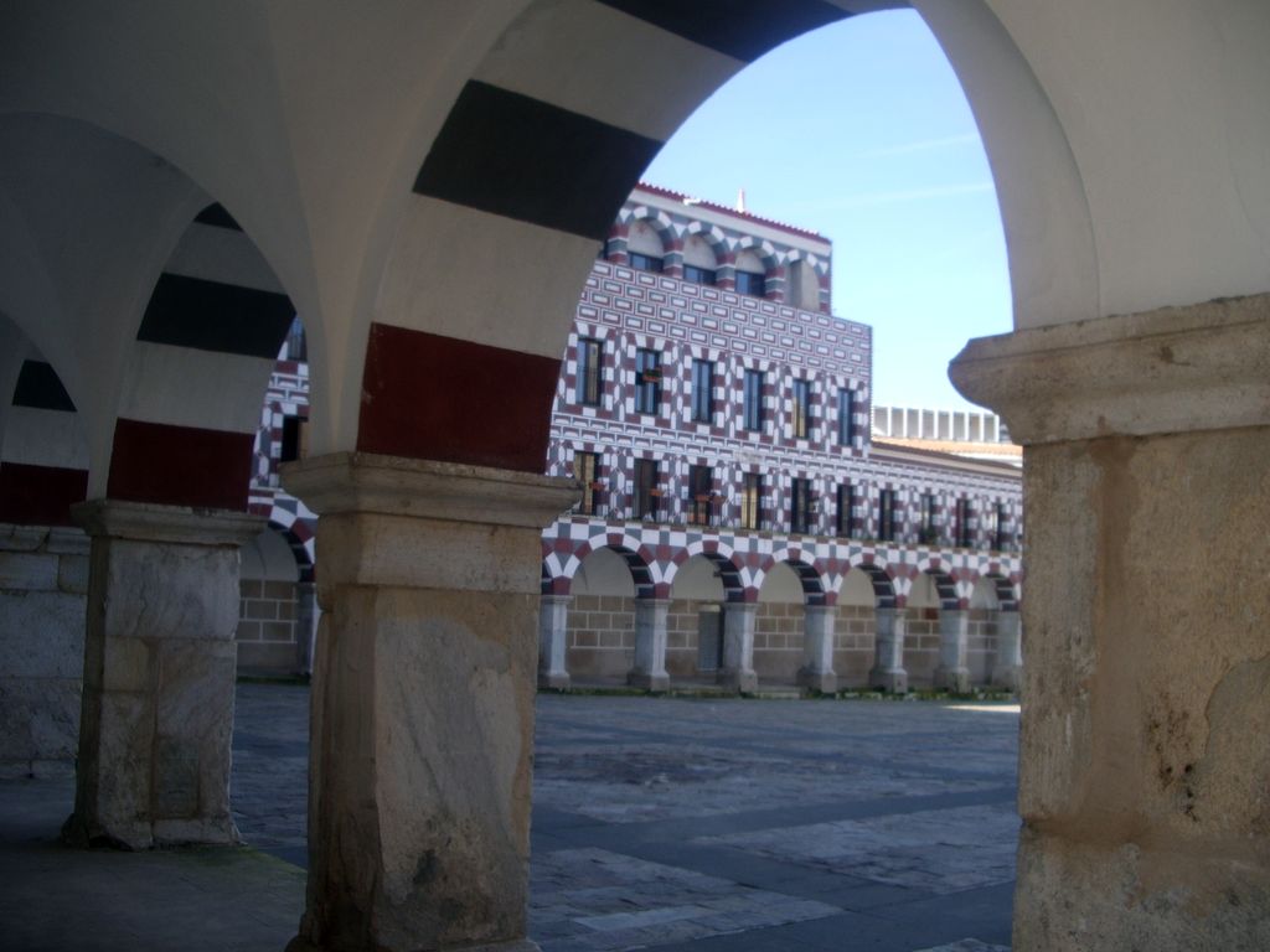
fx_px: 1284
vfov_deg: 40.7
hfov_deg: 52.6
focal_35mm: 35
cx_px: 635
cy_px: 476
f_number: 2.6
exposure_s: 1/320
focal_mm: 5.8
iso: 50
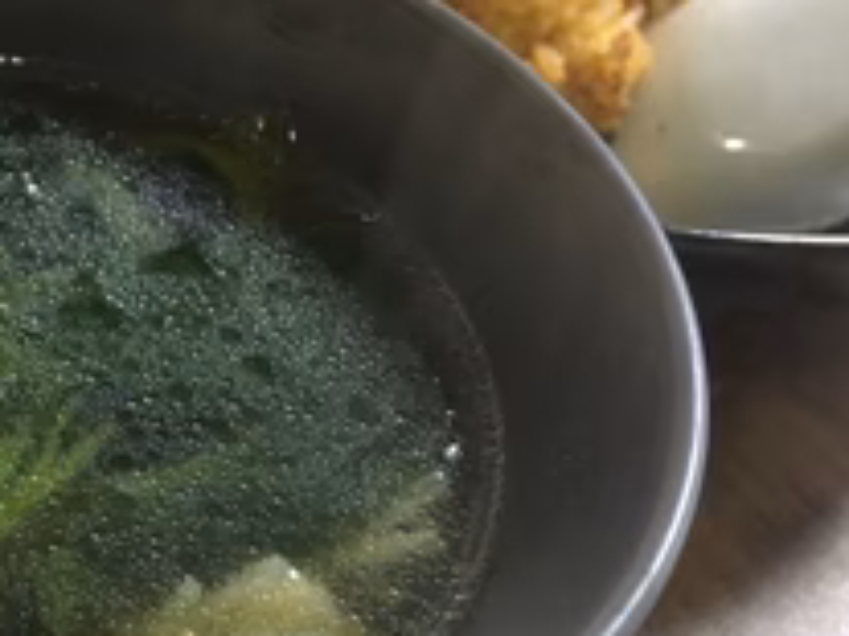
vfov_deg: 26.0
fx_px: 1373
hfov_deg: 32.8
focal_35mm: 56
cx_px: 98
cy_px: 402
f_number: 2.2
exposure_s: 1/15
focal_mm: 4.15
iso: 250
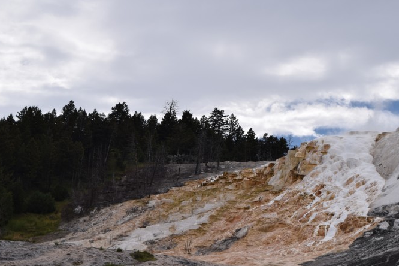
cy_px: 137
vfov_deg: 13.2
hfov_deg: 19.6
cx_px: 270
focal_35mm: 104
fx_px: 1150
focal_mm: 45
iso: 200
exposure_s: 1/1250
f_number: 8
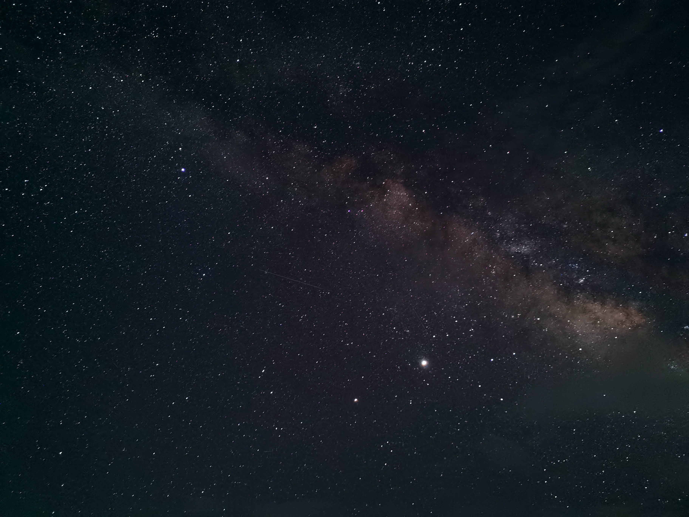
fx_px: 537
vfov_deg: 51.4
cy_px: 258
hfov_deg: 65.3
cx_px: 344
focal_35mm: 27
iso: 800
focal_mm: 5.58
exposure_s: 25
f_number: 1.8
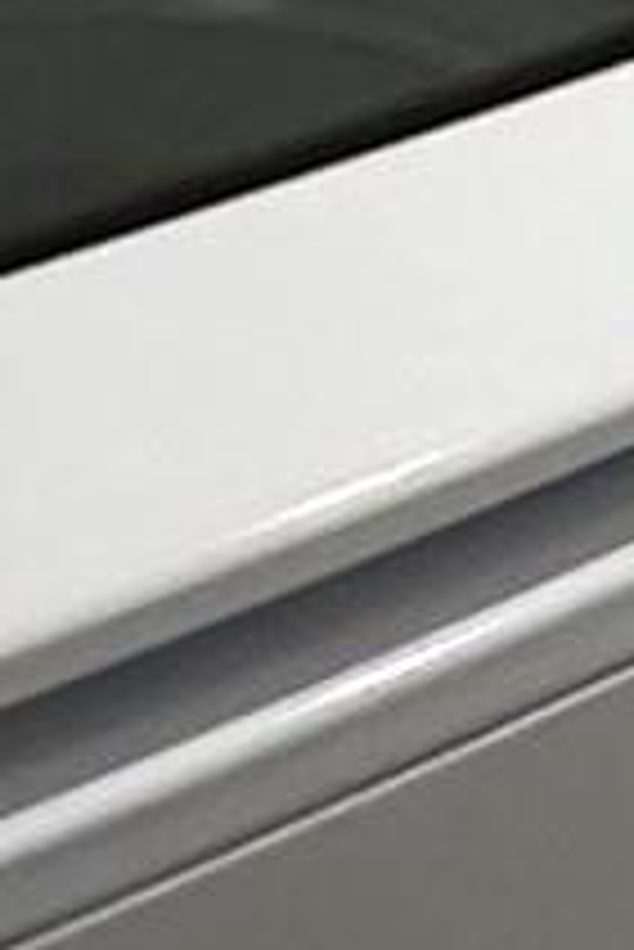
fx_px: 3718
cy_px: -1517
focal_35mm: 141
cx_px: 1978
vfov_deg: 11.4
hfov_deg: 8.1
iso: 200
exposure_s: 1/120
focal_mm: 2.22
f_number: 2.2
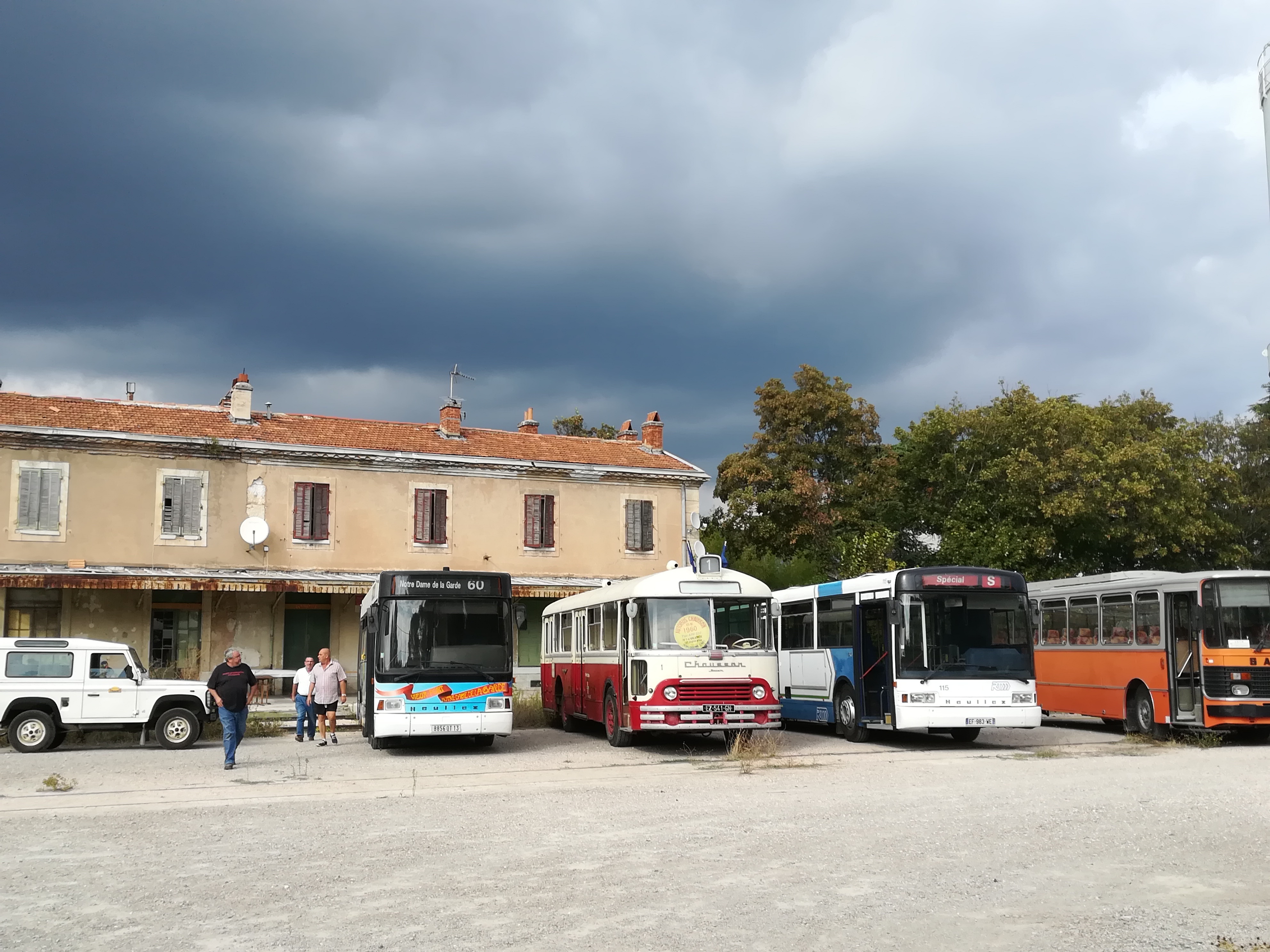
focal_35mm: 34
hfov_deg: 54.0
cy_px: 476
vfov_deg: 41.8
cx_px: 635
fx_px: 1247
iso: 50
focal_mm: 3.83
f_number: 2.2
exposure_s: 1/622
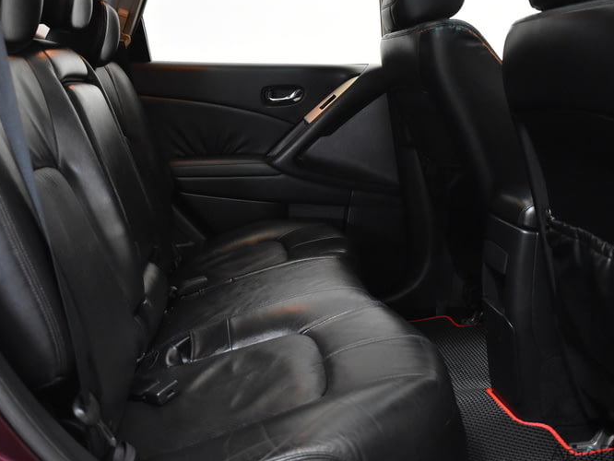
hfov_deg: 47.8
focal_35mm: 39
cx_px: 283
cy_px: 194
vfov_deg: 36.8
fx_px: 692
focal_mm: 20
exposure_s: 1/30
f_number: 3.8
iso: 2800
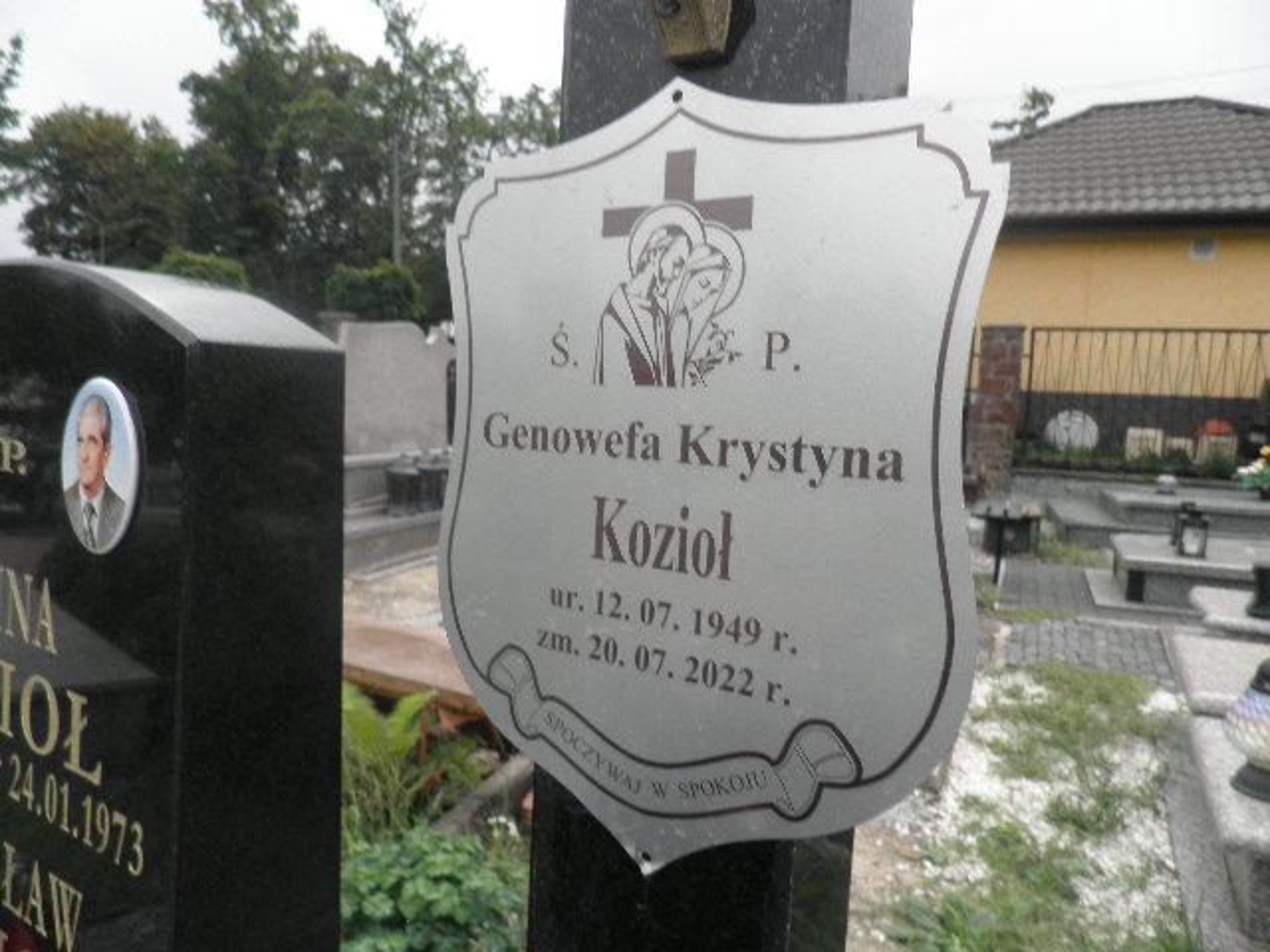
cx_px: 635
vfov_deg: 56.8
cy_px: 476
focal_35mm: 24
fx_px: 881
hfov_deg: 71.6
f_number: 8.3
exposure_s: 1/80
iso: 64
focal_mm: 4.3
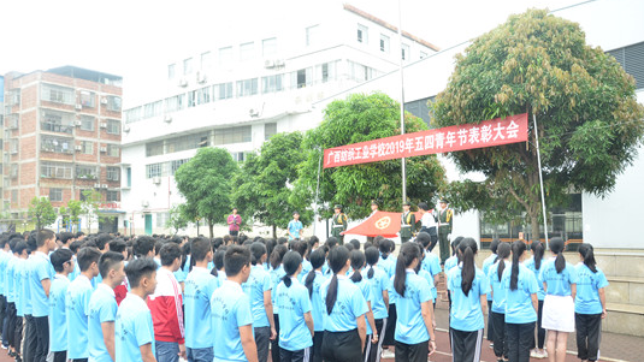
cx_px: 315
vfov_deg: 40.2
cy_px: 191
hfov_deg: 66.1
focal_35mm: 29
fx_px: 495
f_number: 4.5
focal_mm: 18
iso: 560
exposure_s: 1/60
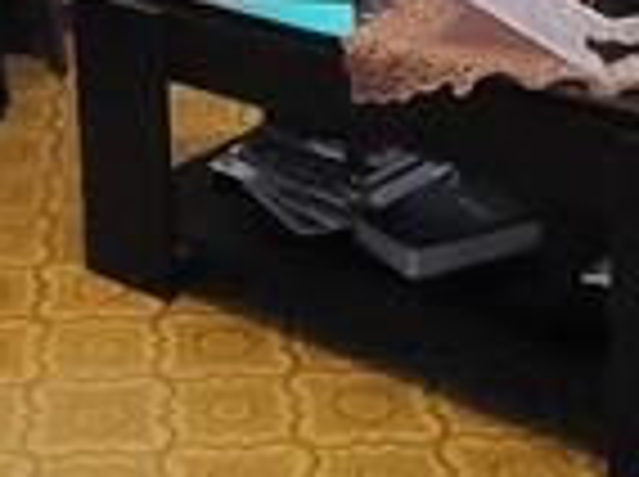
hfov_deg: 20.7
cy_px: -198
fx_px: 1732
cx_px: 135
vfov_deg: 14.8
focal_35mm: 94
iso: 500
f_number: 2.2
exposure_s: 1/30
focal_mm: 1.74
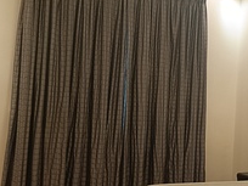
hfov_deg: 33.3
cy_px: 103
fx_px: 401
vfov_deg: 26.1
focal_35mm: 56
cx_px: 202
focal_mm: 4.7
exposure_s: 1/50
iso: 1875
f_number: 1.7
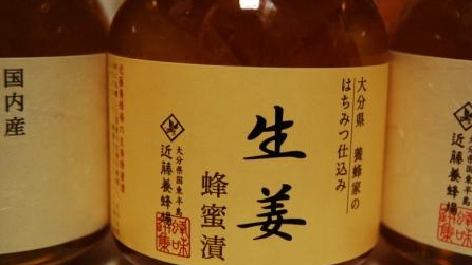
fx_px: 751
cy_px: 137
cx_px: 236
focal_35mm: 60
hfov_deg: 34.9
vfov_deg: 20.1
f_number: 5
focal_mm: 38
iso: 1600
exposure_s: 1/30
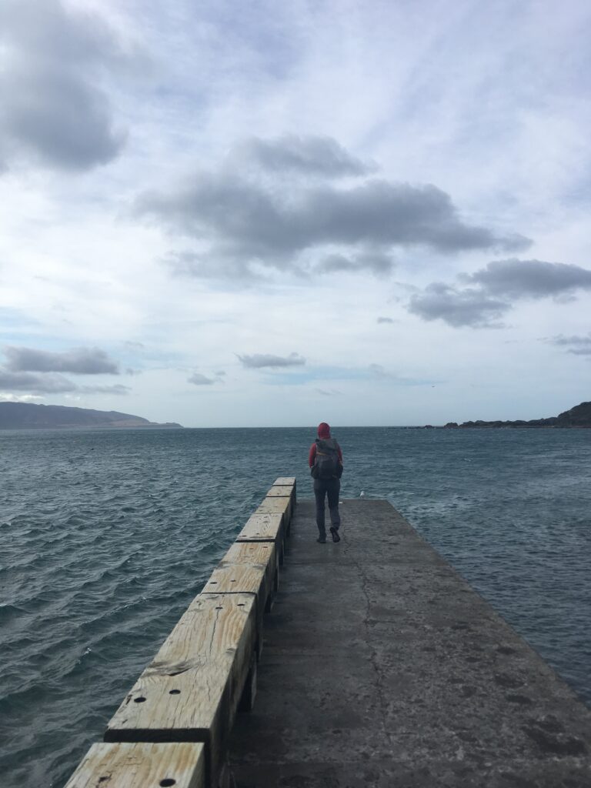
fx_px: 660
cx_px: 296
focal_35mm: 29
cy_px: 394
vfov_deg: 61.7
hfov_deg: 48.2
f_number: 2.2
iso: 25
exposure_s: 1/1972
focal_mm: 4.15
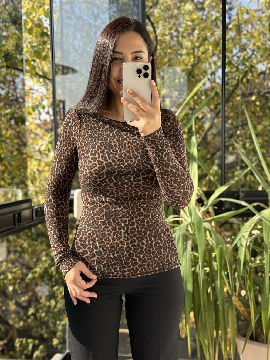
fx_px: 499
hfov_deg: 30.3
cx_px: 135
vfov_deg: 39.7
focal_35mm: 48
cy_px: 180
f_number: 1.78
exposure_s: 1/987
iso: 100
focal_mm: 6.76
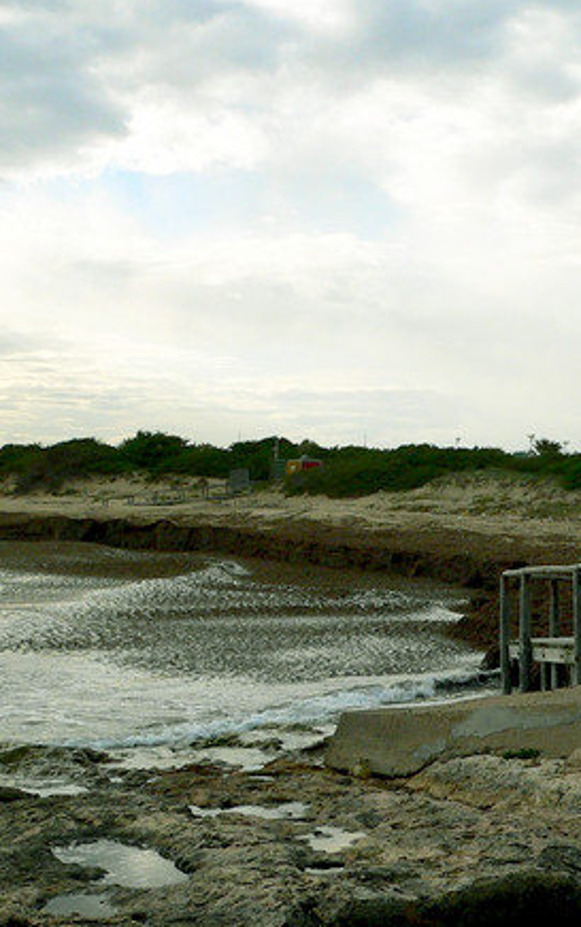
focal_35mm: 70
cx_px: 726
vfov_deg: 29.2
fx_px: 1771
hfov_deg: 17.6
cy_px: 602
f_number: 4.6
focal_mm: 6
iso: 80
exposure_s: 1/500
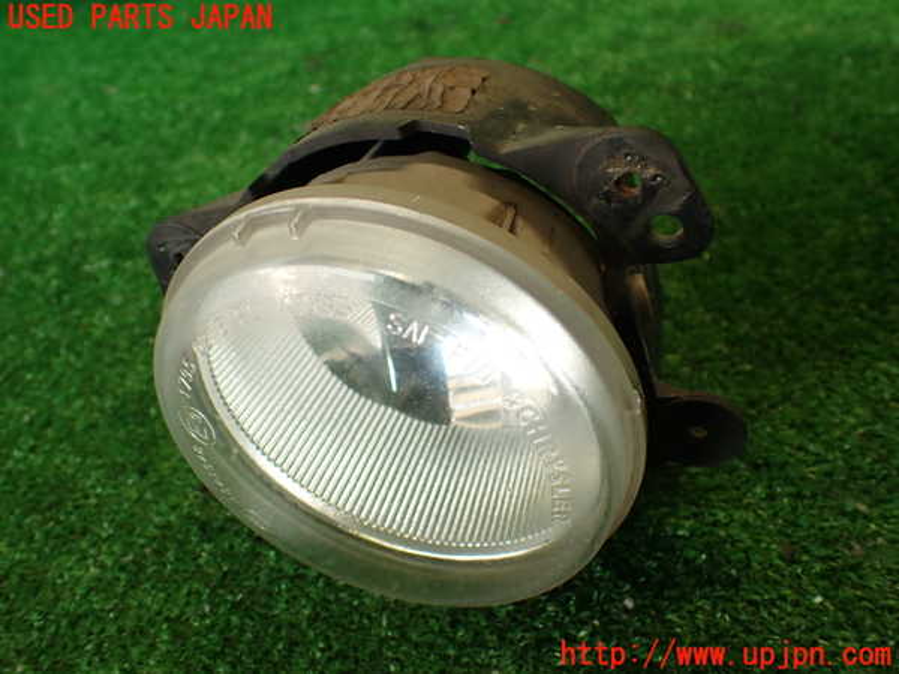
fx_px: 831
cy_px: 337
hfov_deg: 56.8
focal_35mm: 32
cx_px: 450
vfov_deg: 44.2
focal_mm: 5.79
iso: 160
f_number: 2.4
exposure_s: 1/60
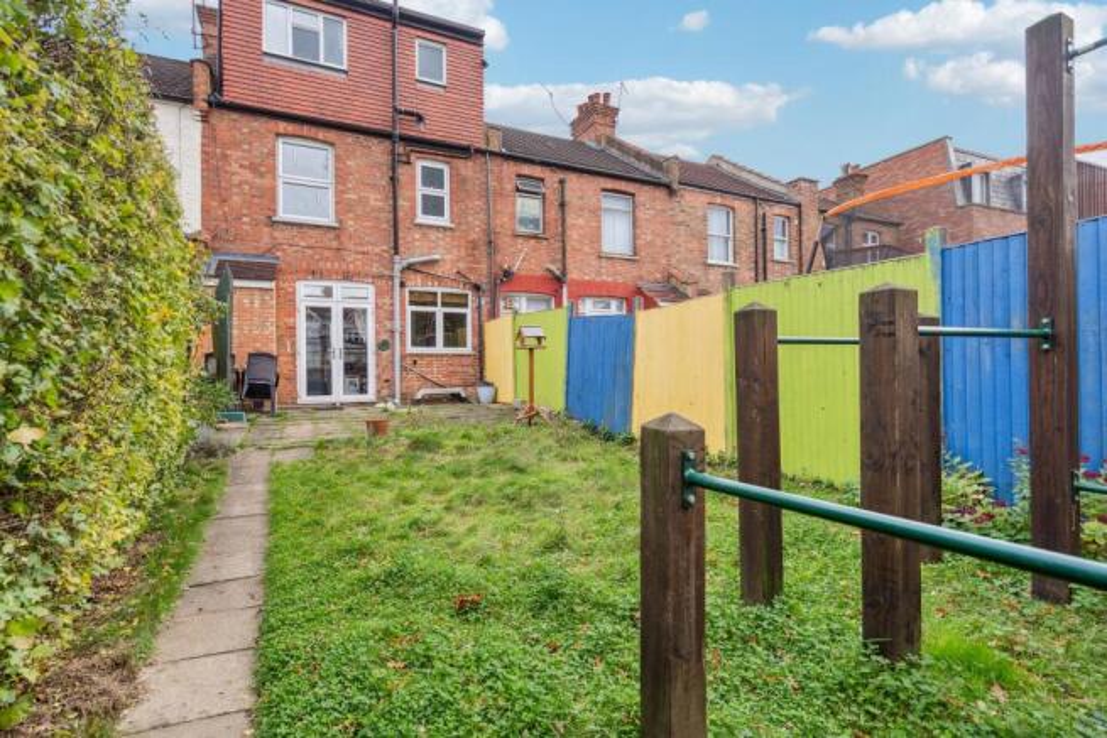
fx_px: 492
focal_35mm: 16
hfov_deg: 96.7
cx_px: 554
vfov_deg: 73.8
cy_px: 369
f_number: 5.6
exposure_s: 1/125
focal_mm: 16
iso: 320
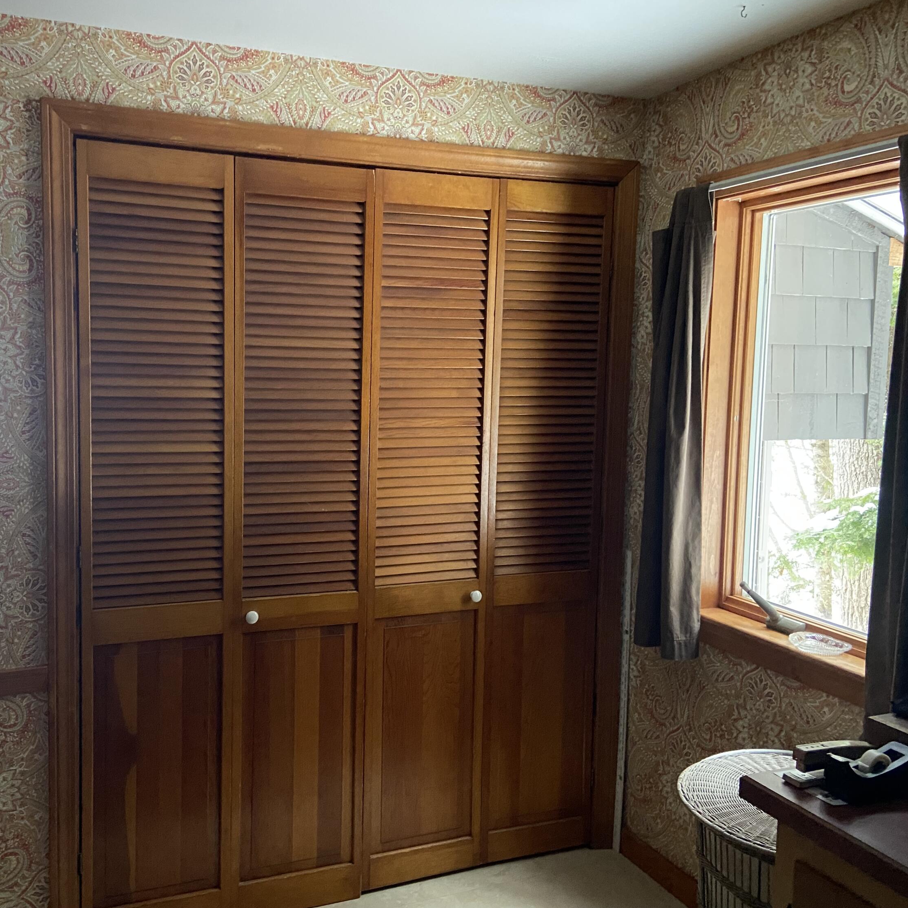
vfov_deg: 52.5
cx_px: 357
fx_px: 920
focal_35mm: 31
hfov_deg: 52.1
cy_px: 450
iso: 640
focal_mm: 4.25
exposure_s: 1/30
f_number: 1.8
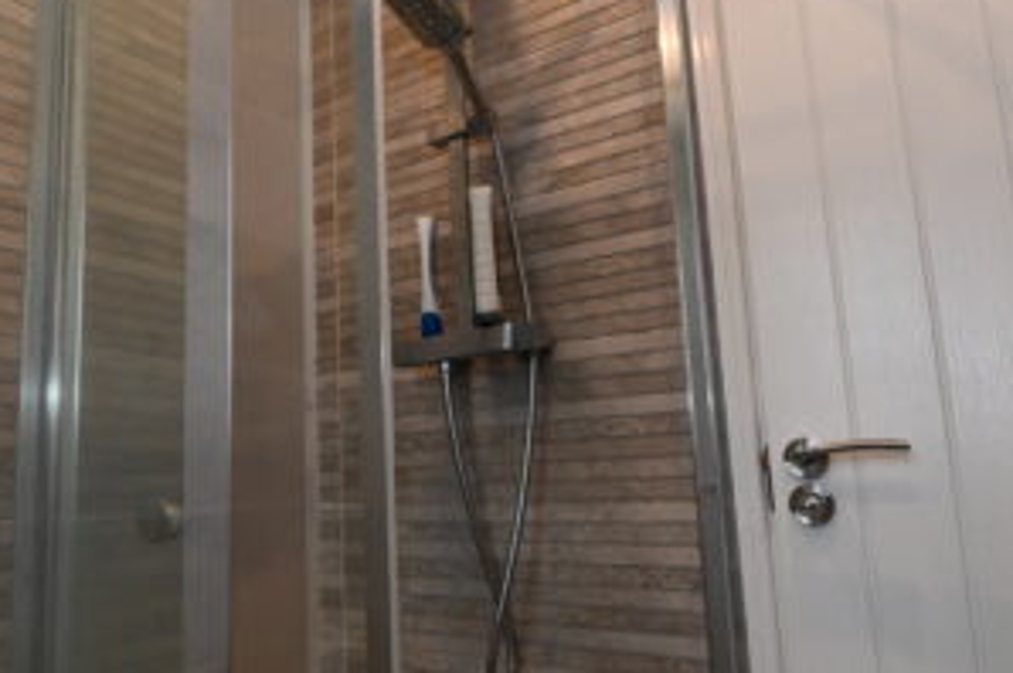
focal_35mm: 29
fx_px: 815
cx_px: 394
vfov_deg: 44.8
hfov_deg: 63.0
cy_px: 355
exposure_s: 1/125
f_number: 10
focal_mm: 15
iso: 5000
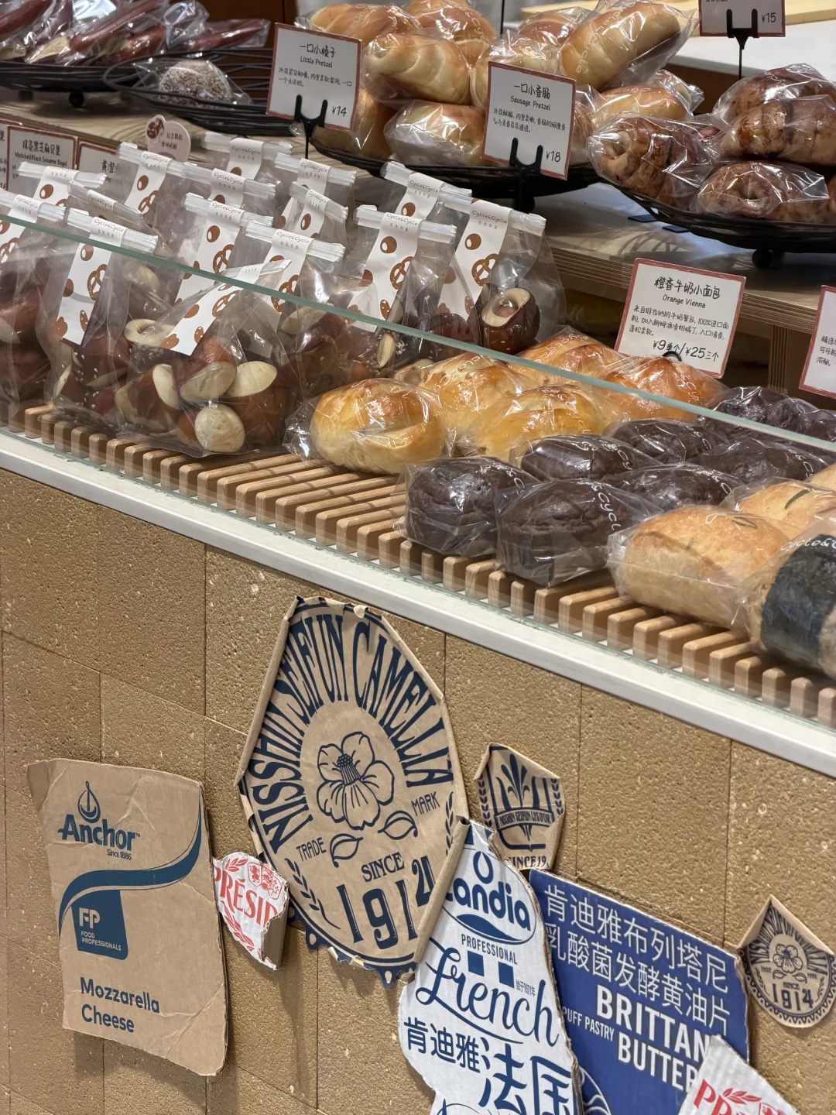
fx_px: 3220
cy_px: 558
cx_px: 418
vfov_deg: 19.6
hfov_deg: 14.8
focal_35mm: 100
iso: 200
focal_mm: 16.89
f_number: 2.8
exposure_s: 1/100
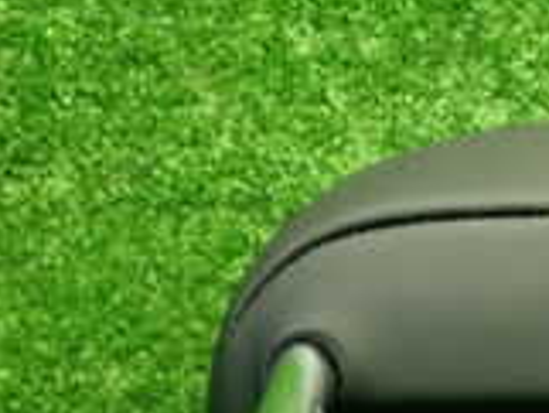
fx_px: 1778
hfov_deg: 16.9
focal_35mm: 112
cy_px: 642
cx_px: 634
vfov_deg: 12.5
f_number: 2.3
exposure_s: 1/30
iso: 250
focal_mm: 5.4
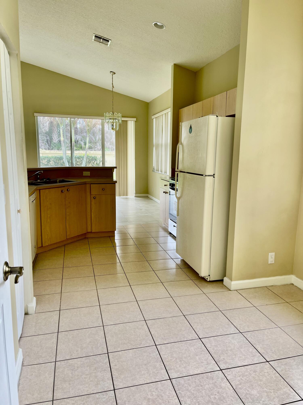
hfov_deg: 54.9
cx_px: 152
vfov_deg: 69.4
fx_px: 292
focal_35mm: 25
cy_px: 202
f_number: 1.6
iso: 50
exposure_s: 1/121
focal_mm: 5.1
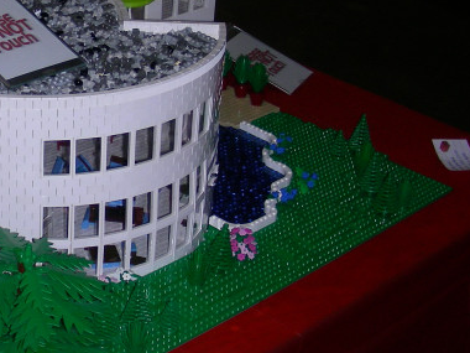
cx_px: 42
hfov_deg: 23.7
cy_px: 81
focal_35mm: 80
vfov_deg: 18.3
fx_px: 1086
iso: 50
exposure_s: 1/60.1
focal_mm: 6.3
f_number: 3.5
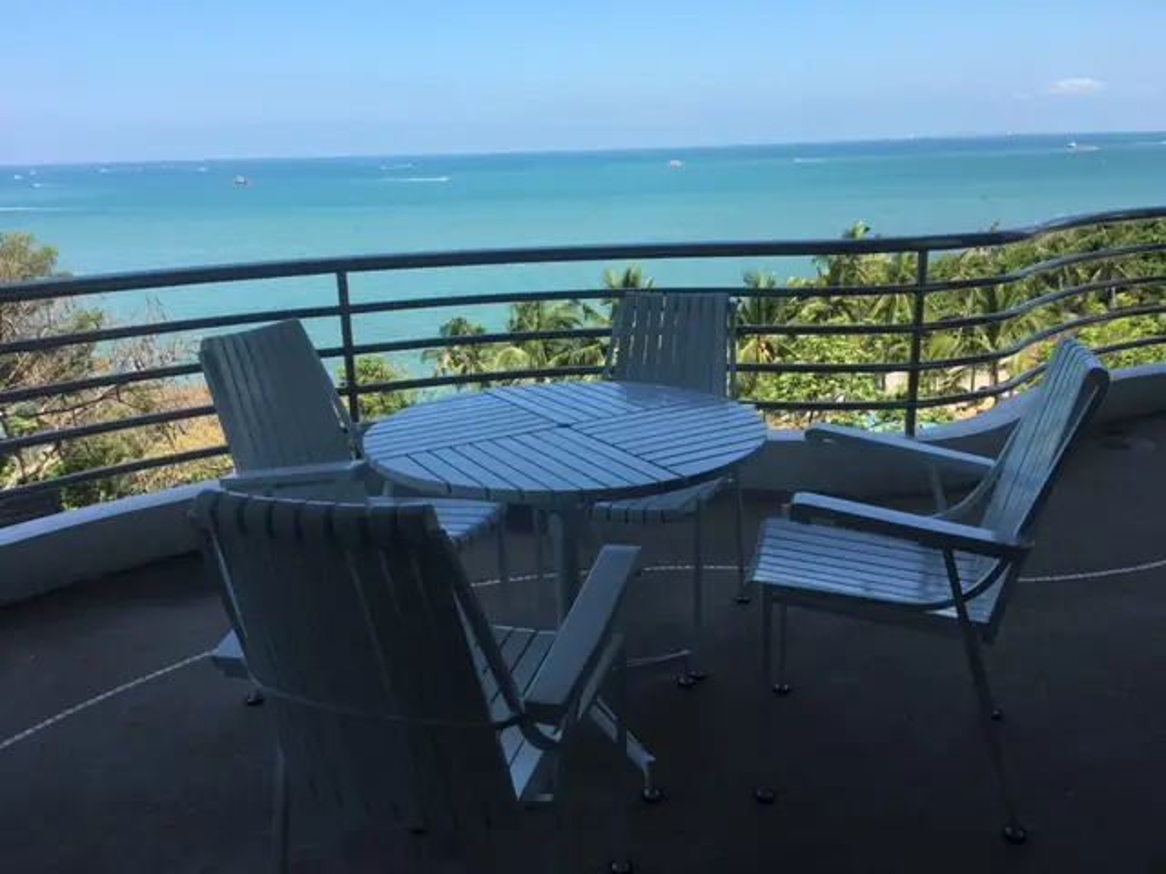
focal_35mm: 29
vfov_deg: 48.2
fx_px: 977
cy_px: 437
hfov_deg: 61.7
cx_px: 583
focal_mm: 4.15
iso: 25
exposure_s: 1/845
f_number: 2.2
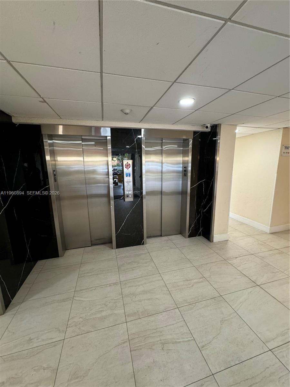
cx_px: 145
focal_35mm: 14
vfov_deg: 102.1
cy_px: 194
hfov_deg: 85.7
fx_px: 156
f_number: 2.2
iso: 250
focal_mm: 2.22
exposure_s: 1/60
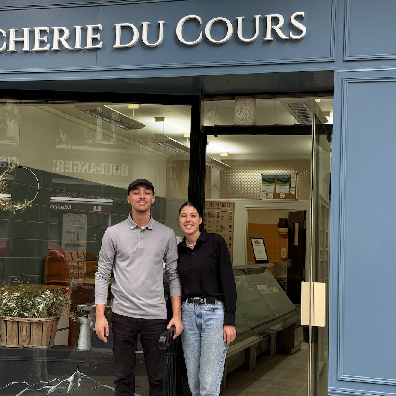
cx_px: 133
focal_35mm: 57
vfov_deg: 30.0
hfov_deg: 29.8
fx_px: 738
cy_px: 197
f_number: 1.78
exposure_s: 1/100
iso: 64
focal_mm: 6.76
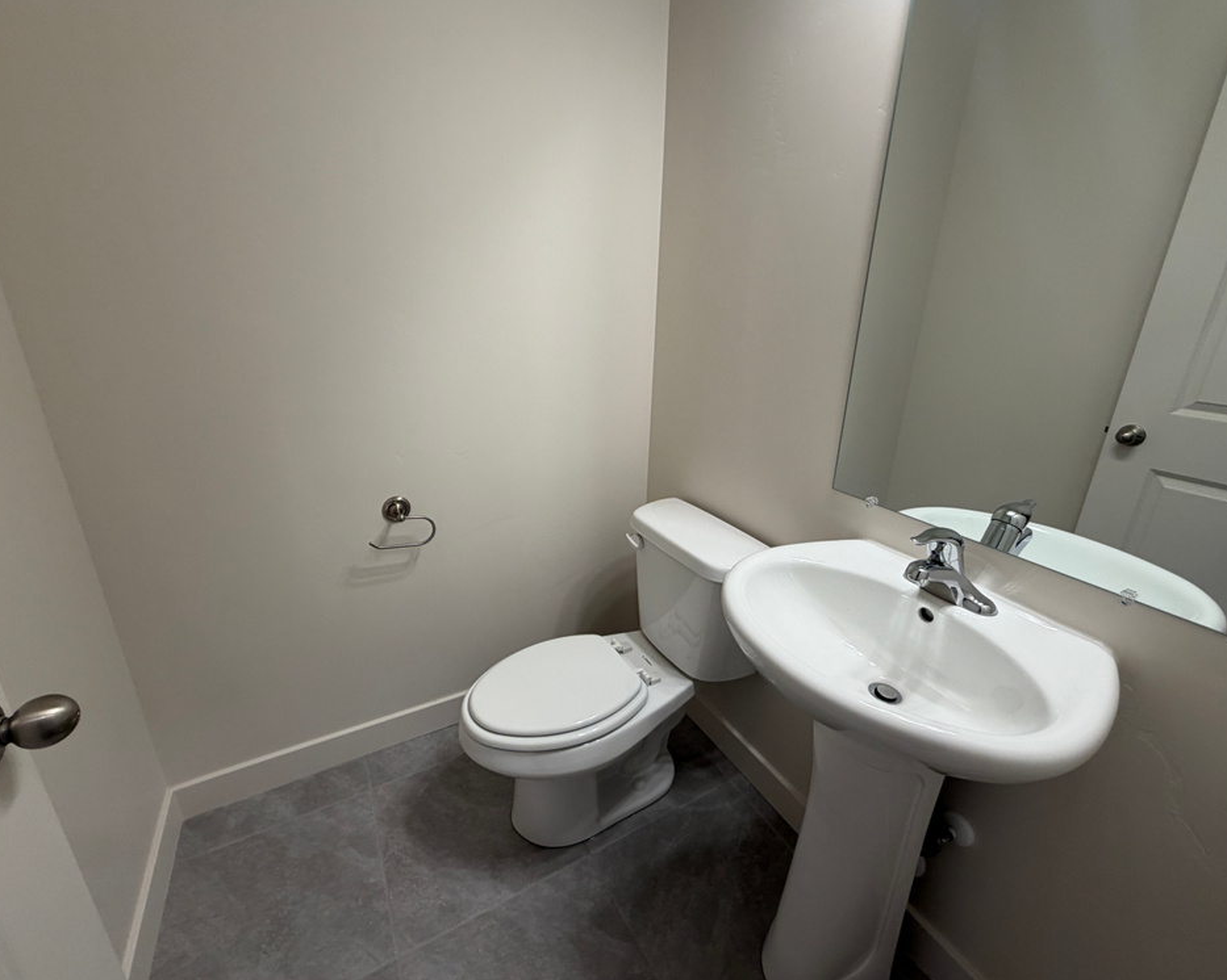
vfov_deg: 84.0
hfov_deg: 96.8
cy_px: 478
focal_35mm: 15
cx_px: 615
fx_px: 545
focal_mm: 2.22
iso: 125
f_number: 2.2
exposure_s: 1/120
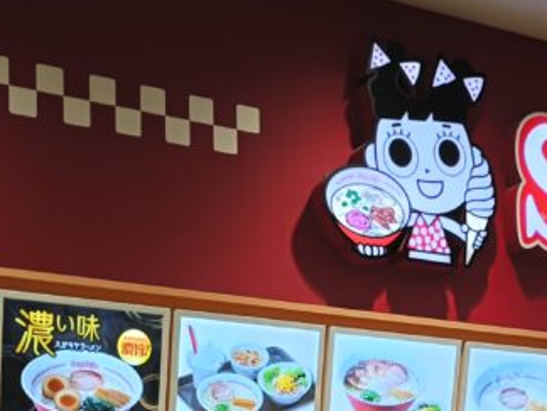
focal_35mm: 79
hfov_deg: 24.6
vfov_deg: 17.0
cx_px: 360
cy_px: 600
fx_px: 1248
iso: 160
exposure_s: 1/60
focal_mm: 4.7
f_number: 1.7
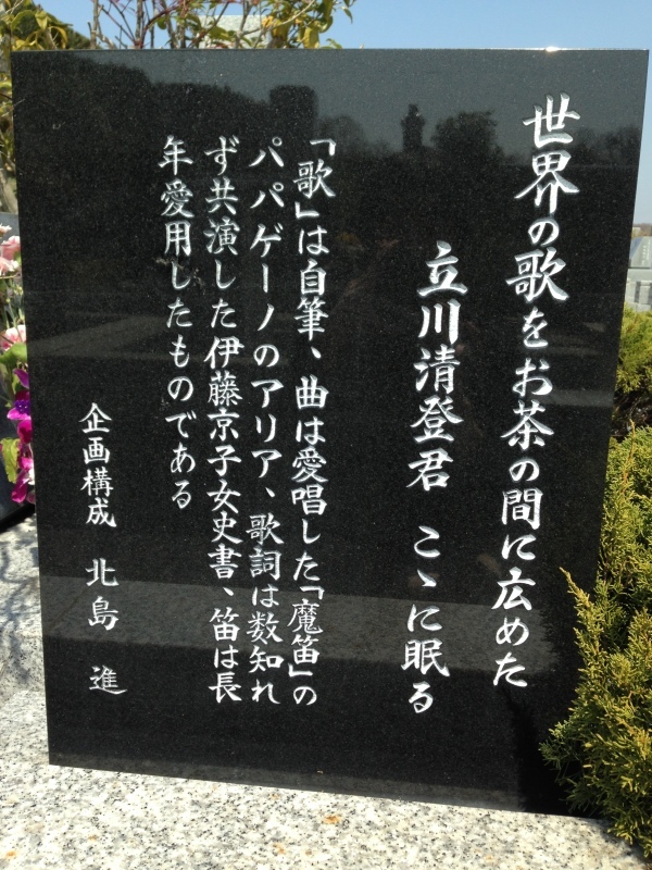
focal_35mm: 33
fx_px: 829
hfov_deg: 42.9
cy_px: 435
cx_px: 326
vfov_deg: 55.4
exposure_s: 1/1004
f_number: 2.4
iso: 50
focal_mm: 4.12
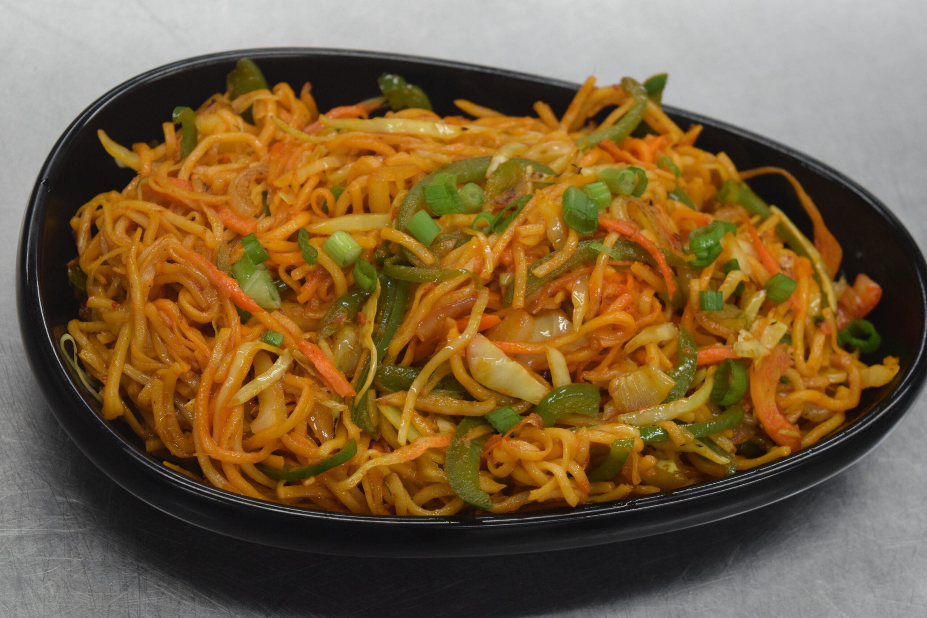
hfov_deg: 24.6
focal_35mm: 82
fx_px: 2124
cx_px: 464
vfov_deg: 16.6
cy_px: 309
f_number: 5.6
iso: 1400
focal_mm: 55
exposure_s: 1/125
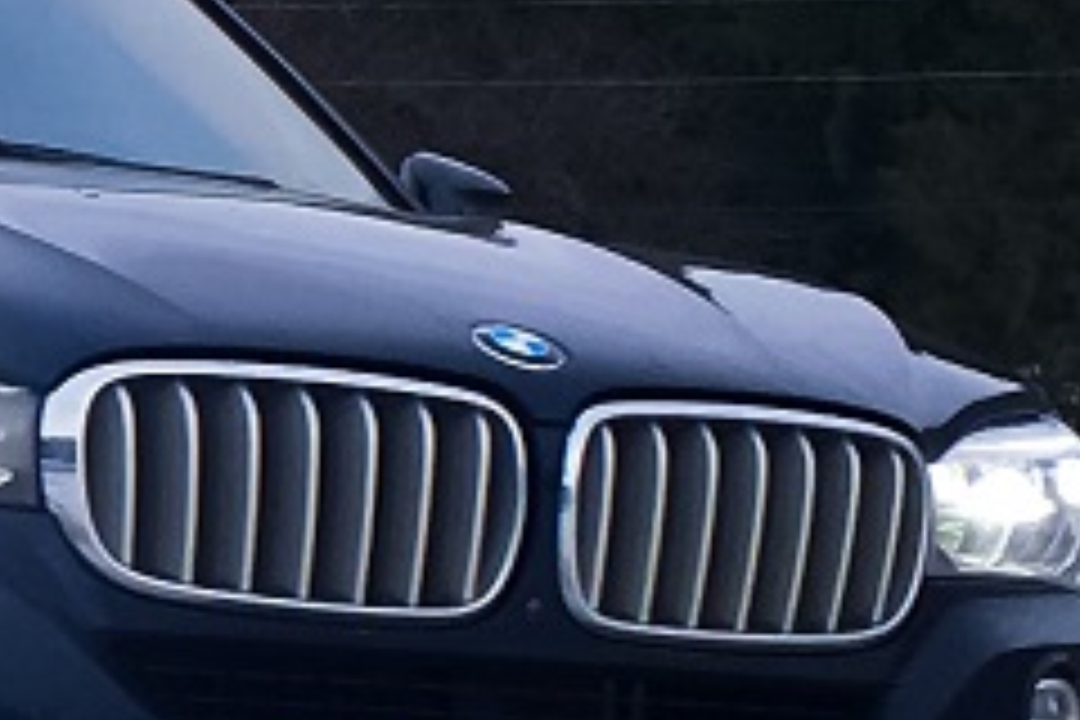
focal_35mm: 201
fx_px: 6030
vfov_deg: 6.8
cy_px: 598
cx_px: -742
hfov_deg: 9.8
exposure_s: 1/278
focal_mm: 4.15
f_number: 2.2
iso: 25
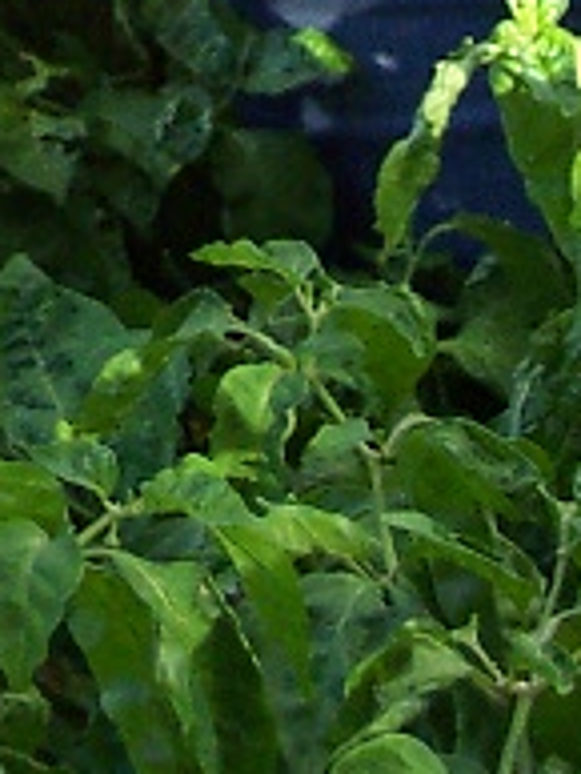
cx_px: -789
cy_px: -1135
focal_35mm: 253
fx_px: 5656
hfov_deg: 5.7
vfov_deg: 7.3
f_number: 2.8
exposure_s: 1/180
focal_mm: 8
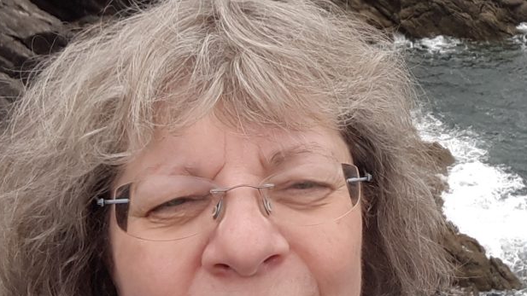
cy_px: 190
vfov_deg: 43.9
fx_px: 363
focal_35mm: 26
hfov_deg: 71.9
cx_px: 264
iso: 50
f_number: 1.9
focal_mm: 2
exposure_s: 1/848
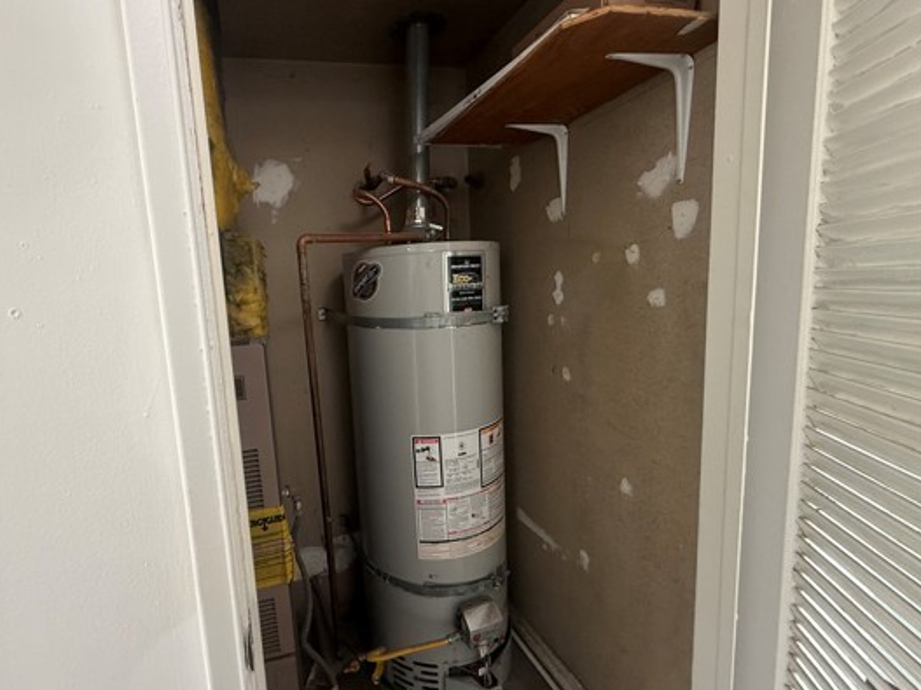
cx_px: 365
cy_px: 349
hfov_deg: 89.8
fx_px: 452
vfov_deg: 74.7
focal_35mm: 17
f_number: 2.2
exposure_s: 1/60
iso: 400
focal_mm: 2.22
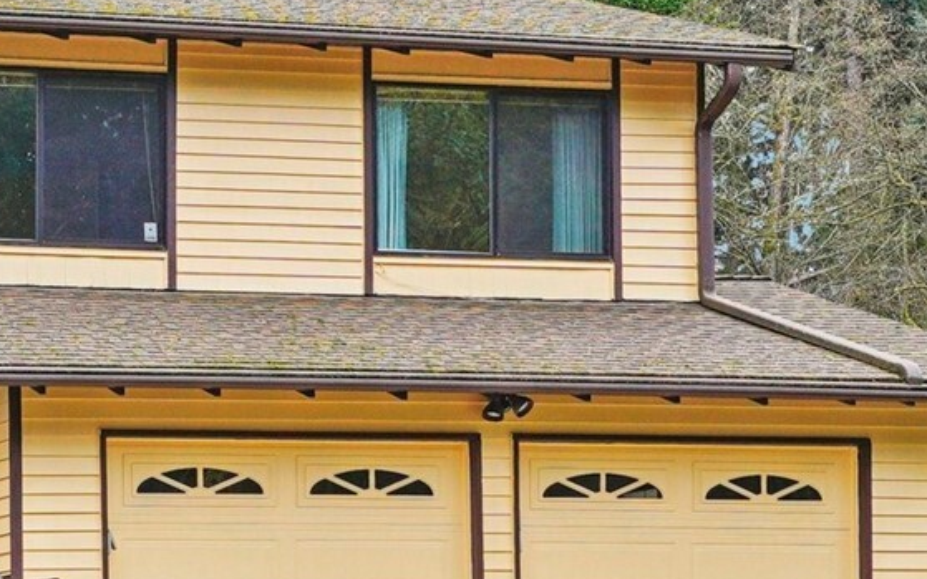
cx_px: -316
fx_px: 3283
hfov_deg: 15.2
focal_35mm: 130
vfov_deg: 10.1
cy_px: 334
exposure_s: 1/125
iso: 250
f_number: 8
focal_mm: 28
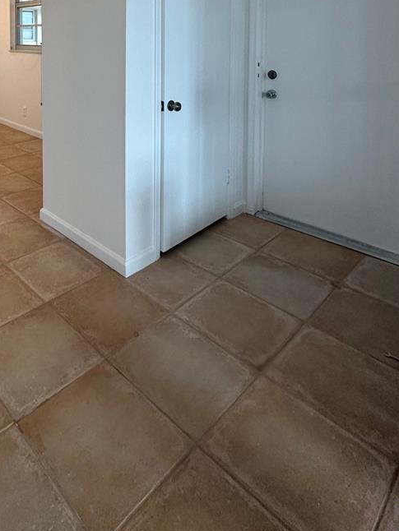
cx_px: 66
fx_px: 399
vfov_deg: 57.8
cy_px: 54
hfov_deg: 49.2
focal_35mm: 26
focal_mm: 2.22
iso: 200
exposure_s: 1/120
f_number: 2.2
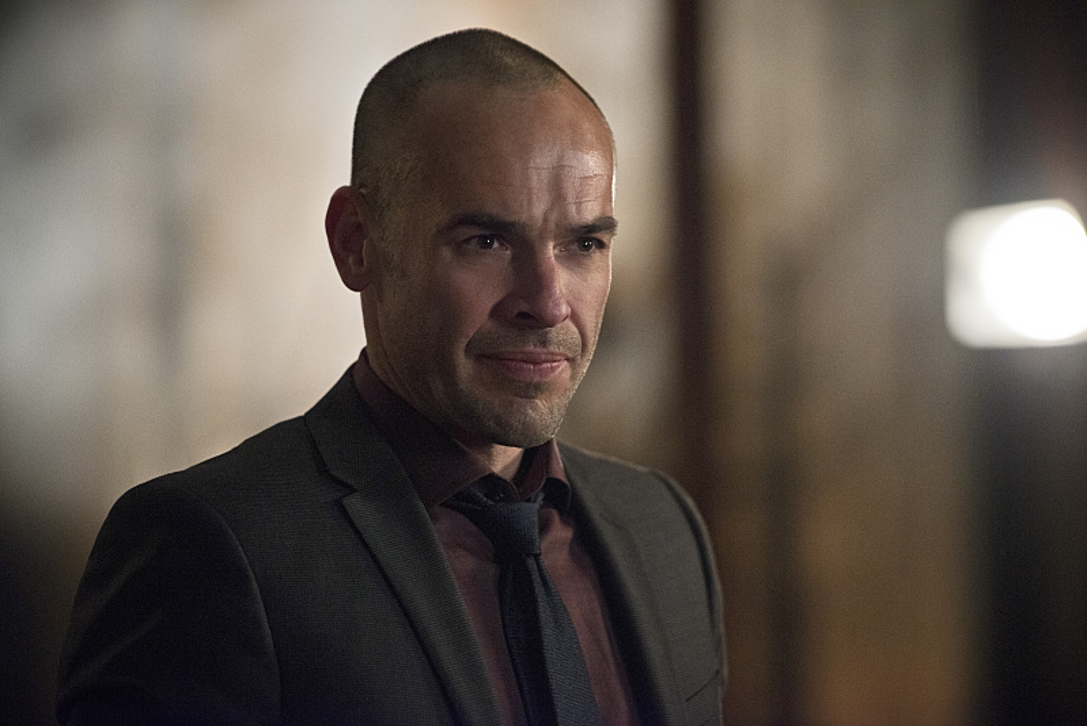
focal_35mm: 200
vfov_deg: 6.9
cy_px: 363
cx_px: 544
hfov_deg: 10.3
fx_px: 6041
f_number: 2.8
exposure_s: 1/100
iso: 4000
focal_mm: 200
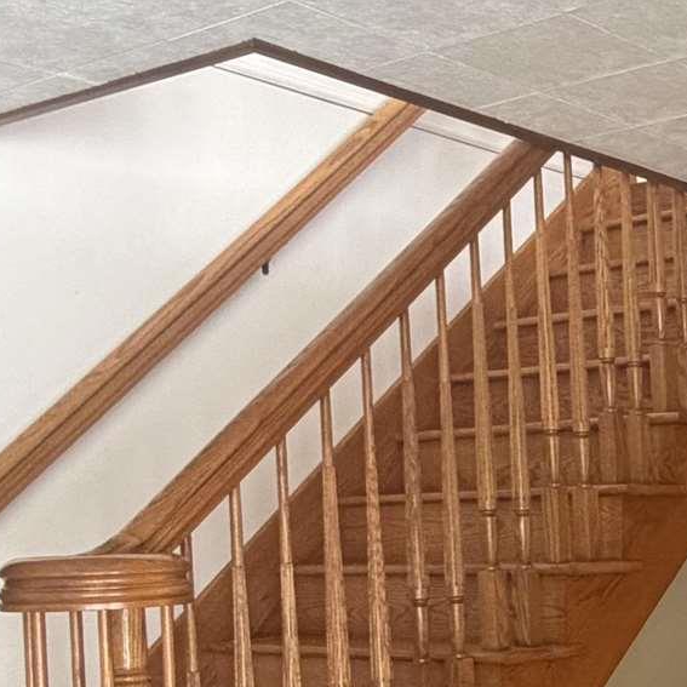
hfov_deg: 24.6
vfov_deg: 25.1
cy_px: 600
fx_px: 1504
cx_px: 686
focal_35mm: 67
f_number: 2.2
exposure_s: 1/109
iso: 320
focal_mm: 2.22
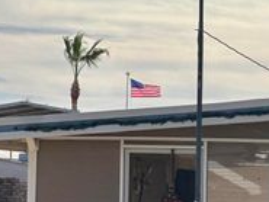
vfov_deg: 7.1
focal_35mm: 208
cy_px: 178
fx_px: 1617
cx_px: 346
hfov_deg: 9.3
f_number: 2.8
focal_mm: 9
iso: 32
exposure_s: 1/1845
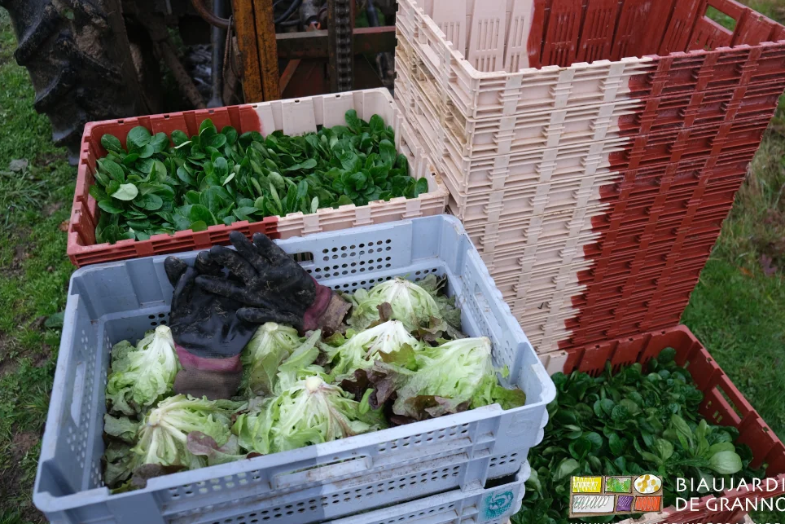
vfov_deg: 46.4
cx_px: 404
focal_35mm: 28
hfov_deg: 65.5
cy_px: 264
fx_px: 611
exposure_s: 1/320
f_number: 2.8
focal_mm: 18
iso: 320
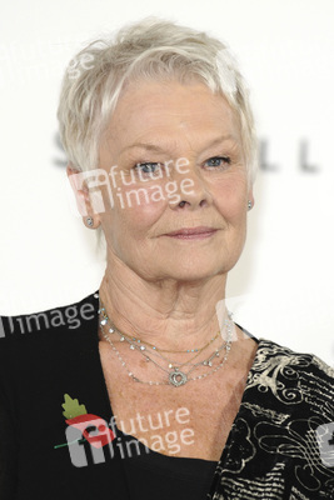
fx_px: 4171
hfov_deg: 4.6
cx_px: 167
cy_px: 250
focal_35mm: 300
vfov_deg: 6.9
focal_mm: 200
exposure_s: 1/250
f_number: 4.5
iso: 320
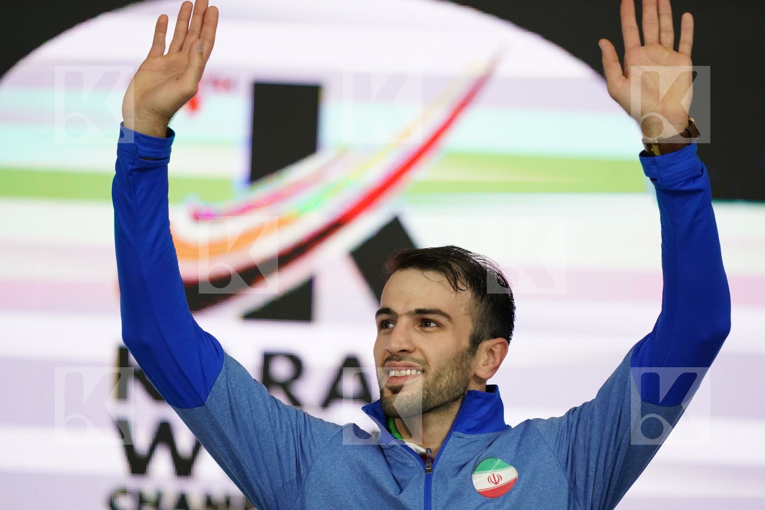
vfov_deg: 3.4
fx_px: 8499
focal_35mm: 400
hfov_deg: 5.2
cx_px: 382
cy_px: 255
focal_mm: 400
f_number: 2.8
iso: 4000
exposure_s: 1/500
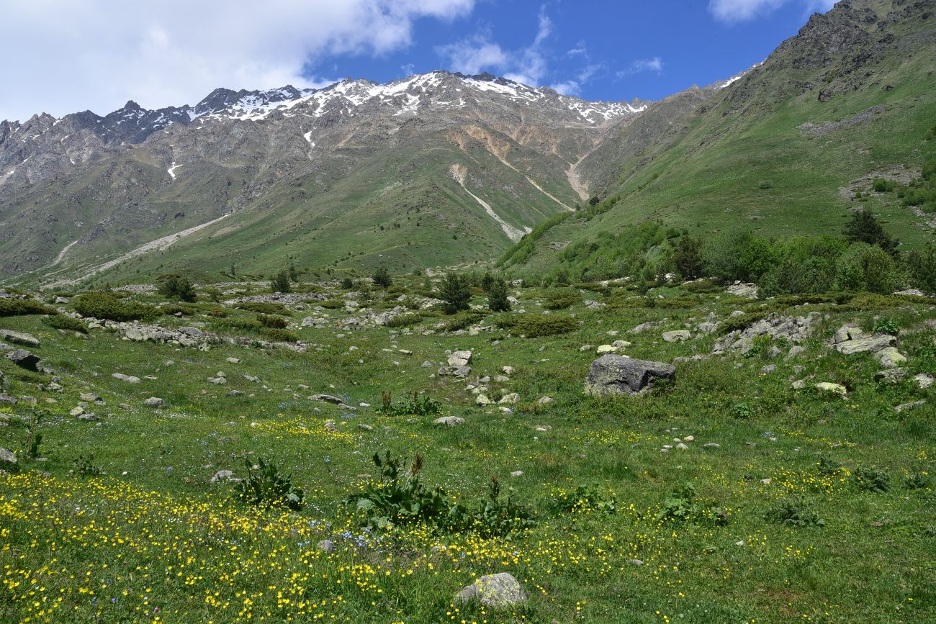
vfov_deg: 41.1
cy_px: 312
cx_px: 468
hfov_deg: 58.7
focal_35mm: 32
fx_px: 832
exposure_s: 1/125
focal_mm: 32
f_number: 13
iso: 100
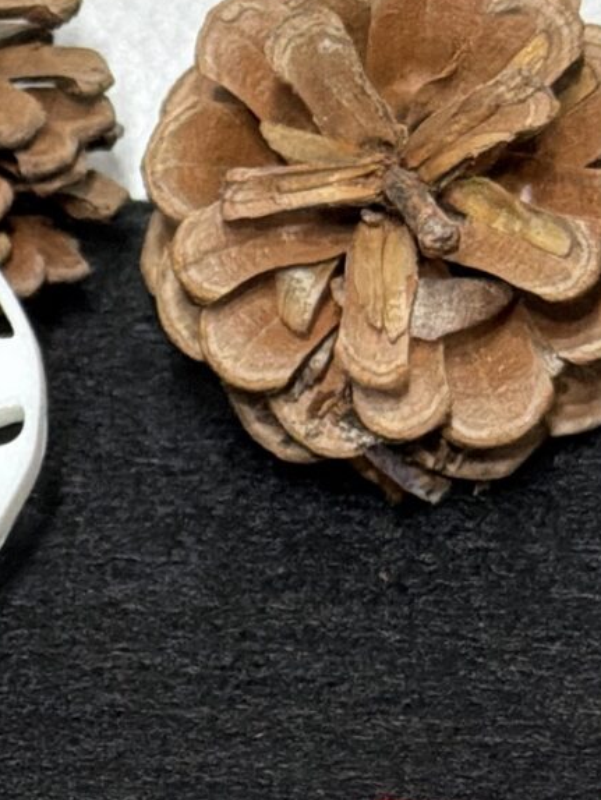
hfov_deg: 6.9
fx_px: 4950
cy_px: 605
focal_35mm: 214
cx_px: -272
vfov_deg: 9.2
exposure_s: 1/59
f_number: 1.78
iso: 200
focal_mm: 6.76
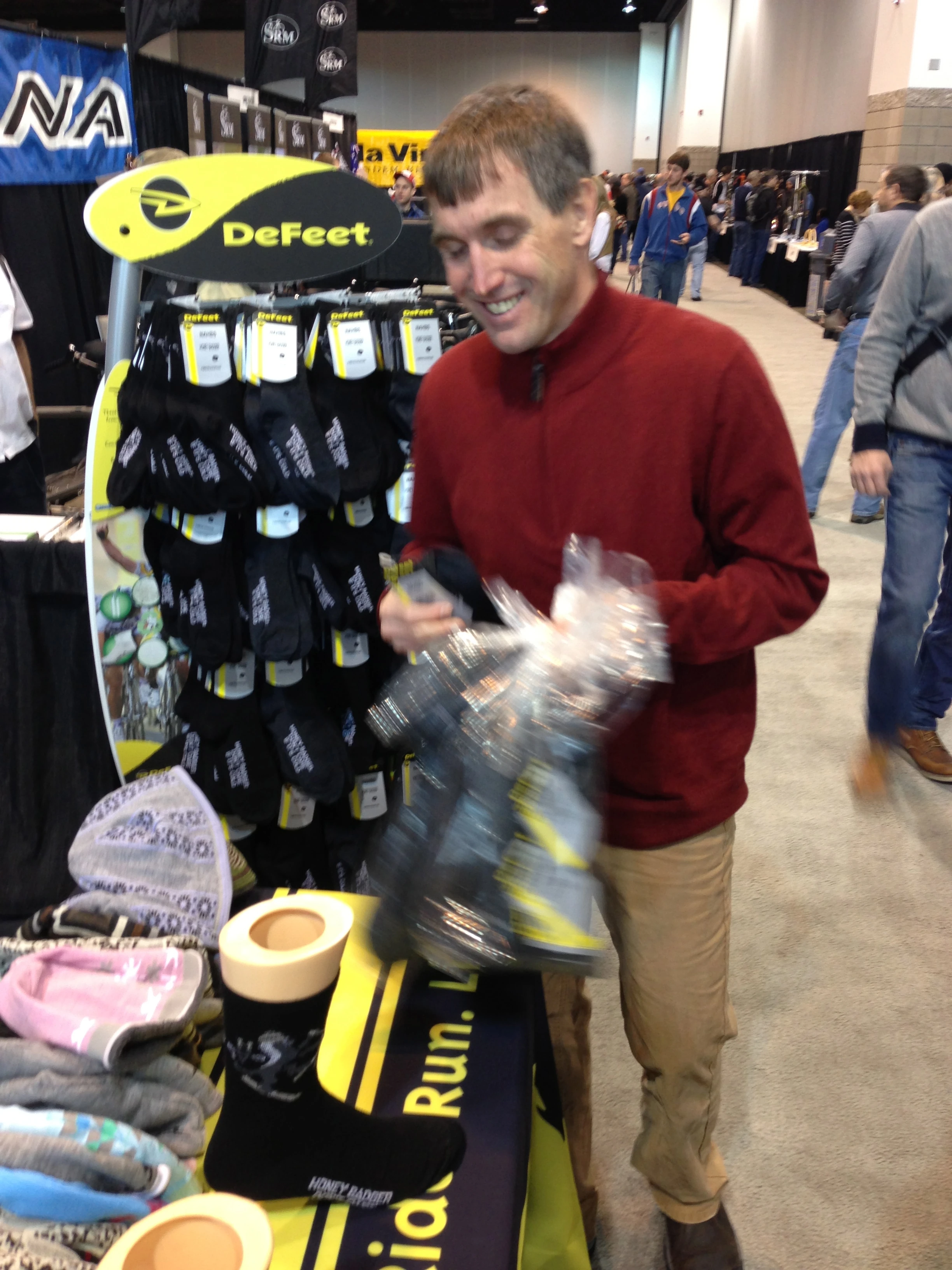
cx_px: 476
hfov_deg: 42.9
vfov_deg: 55.4
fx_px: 1210
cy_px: 635
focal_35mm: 33
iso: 64
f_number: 2.4
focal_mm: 4.13
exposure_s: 1/20
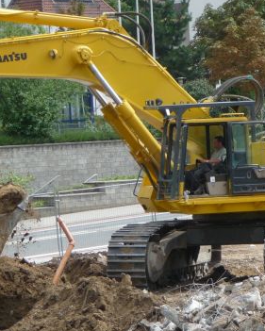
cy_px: 166
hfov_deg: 6.8
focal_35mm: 229
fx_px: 2244
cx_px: 179
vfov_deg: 8.4
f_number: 4.7
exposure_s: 1/400
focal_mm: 17.5
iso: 100
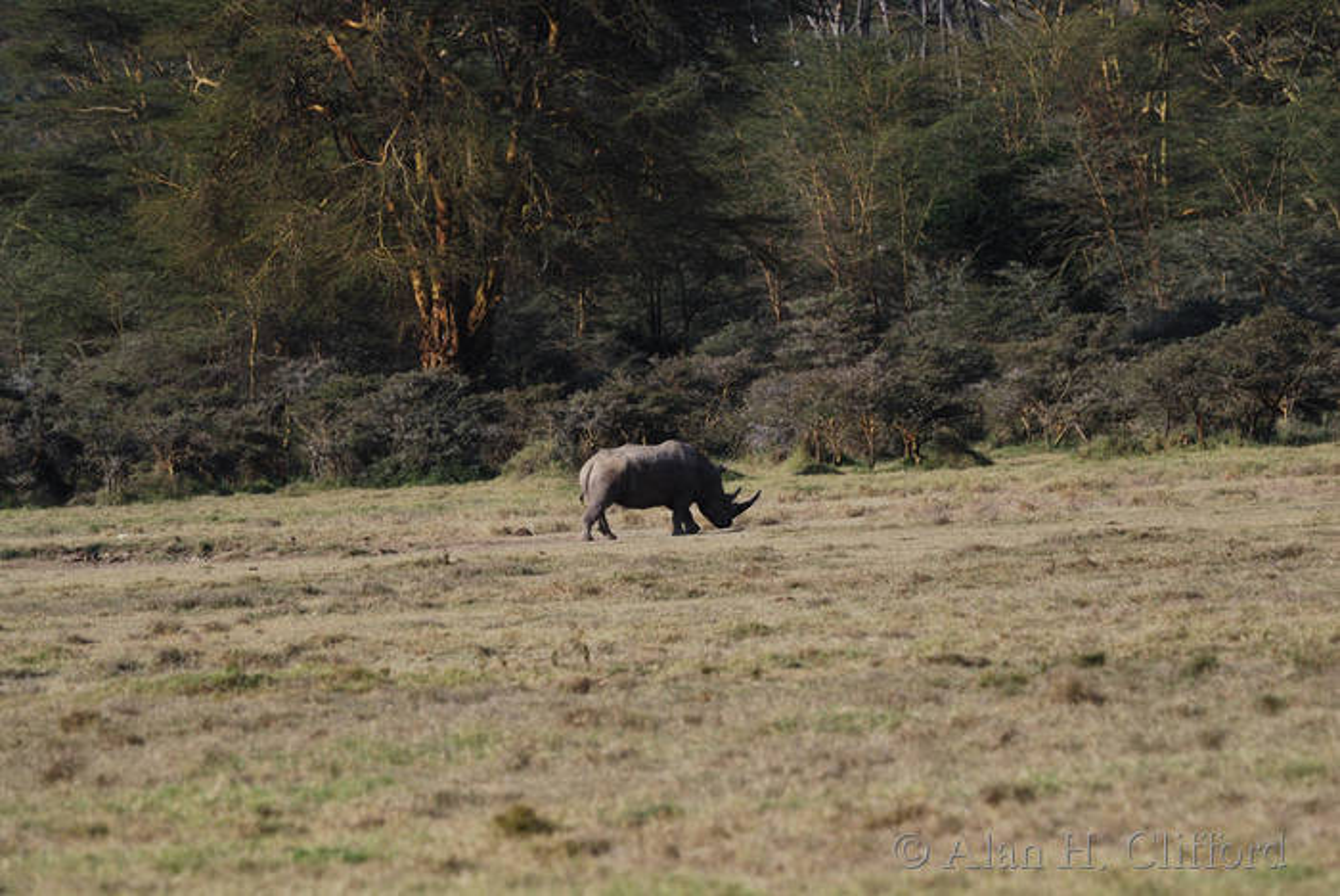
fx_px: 15087
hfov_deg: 5.1
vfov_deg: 3.4
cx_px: 670
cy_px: 448
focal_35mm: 405
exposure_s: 1/400
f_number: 5.3
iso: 100
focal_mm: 270
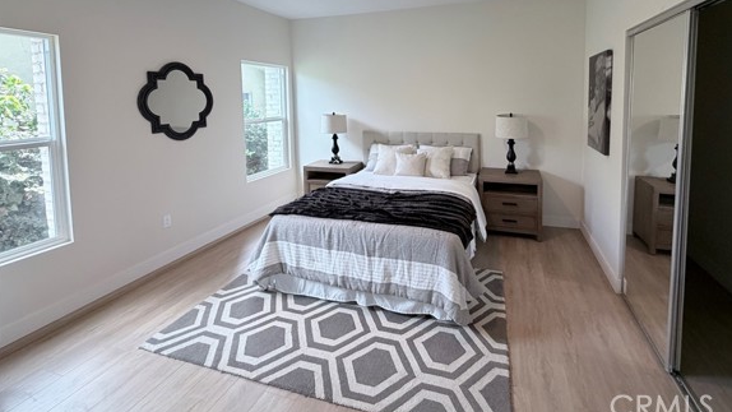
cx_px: 400
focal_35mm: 17
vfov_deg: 61.4
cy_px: 119
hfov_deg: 95.6
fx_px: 330
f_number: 2.2
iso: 200
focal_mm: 2.22
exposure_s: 1/120
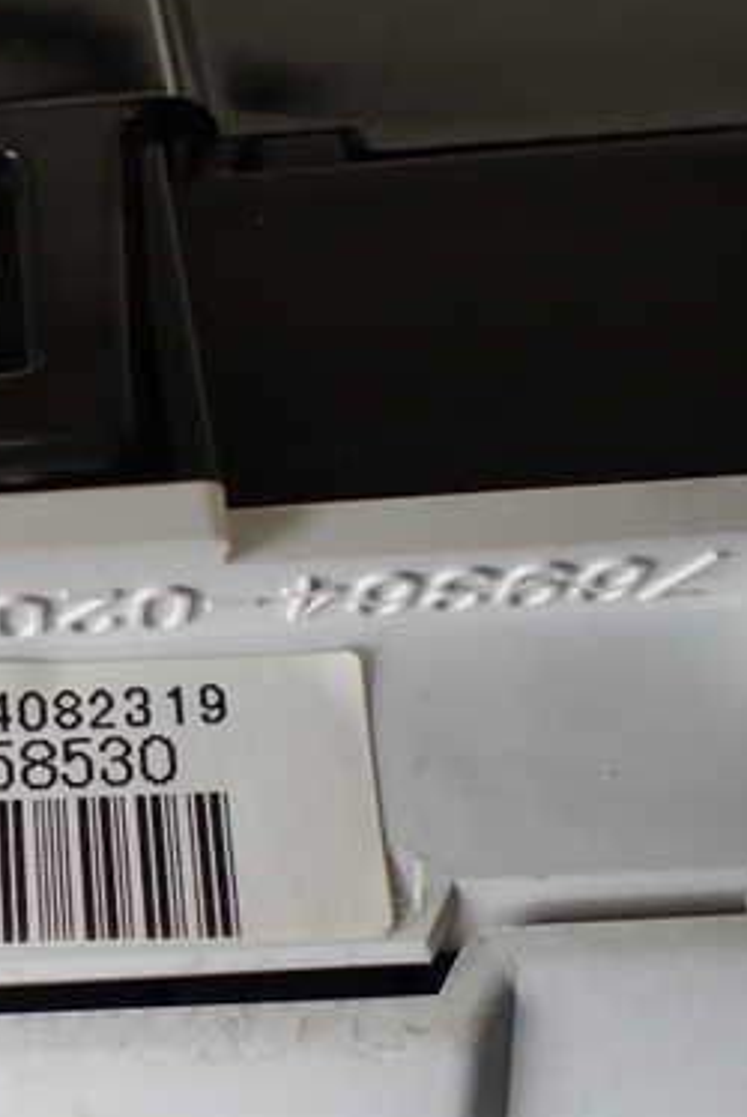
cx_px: -108
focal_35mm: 50
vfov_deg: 39.5
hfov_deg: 24.9
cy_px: 639
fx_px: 1553
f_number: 2.3
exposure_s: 1/125
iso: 160
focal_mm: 5.4
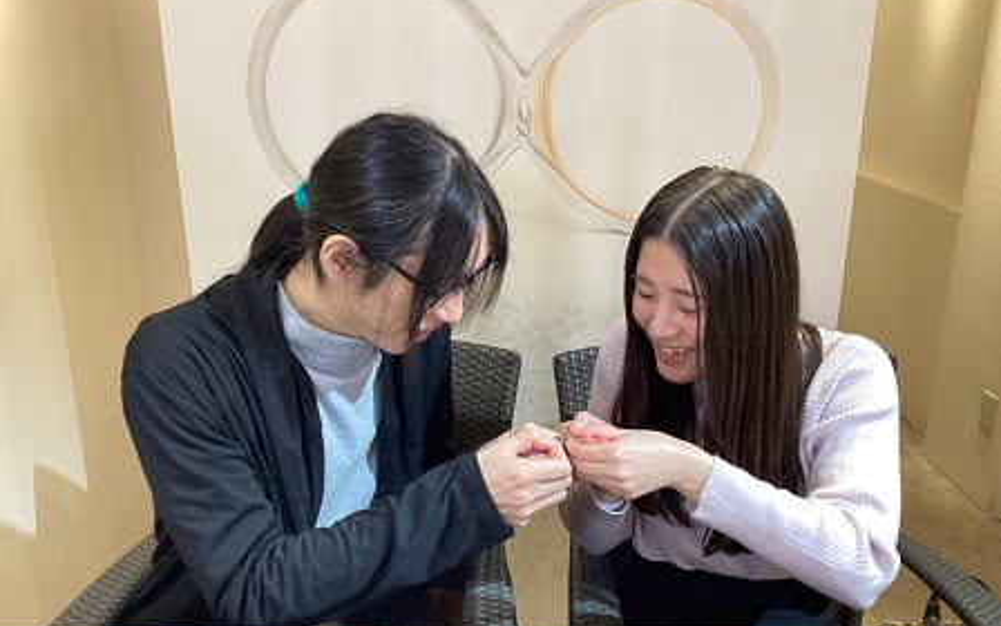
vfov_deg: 38.3
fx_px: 900
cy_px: 332
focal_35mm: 33
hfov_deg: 58.1
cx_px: 500
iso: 80
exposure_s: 1/60
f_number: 2.4
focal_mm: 3.3
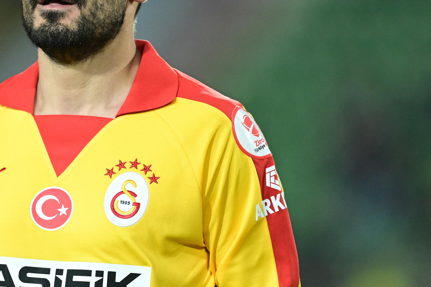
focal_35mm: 915
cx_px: 67
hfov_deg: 2.3
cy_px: 136
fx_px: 10953
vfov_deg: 1.5
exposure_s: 1/1250
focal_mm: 400
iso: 2500
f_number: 2.8
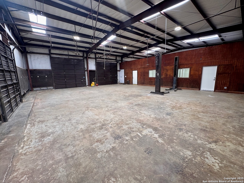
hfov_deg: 102.1
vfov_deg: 85.7
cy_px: 92
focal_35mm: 14
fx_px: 99
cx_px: 122
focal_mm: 2.22
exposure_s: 1/99
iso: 80
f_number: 2.2
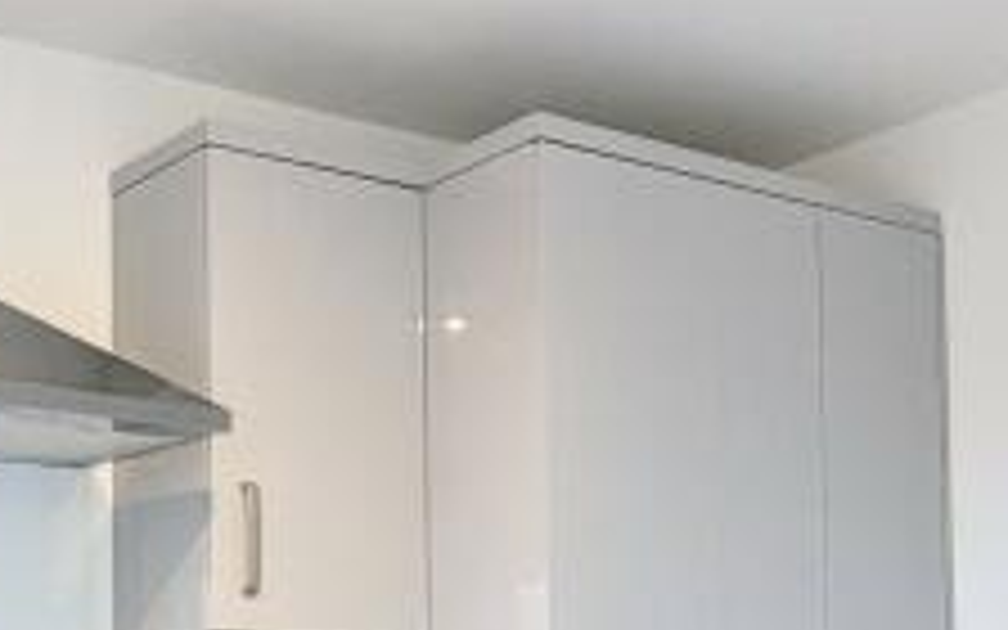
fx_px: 1731
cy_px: 745
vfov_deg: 19.5
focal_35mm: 63
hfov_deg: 32.3
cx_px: 364
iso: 48
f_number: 2.2
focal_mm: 1.95
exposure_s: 1/36.3
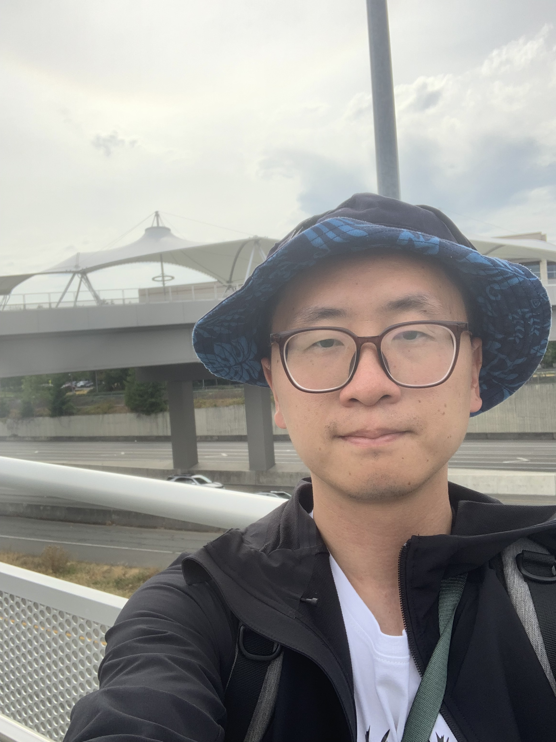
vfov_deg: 56.8
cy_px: 371
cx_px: 278
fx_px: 685
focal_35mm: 32
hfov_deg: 44.2
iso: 16
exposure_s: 1/521
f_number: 2.2
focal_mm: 2.87
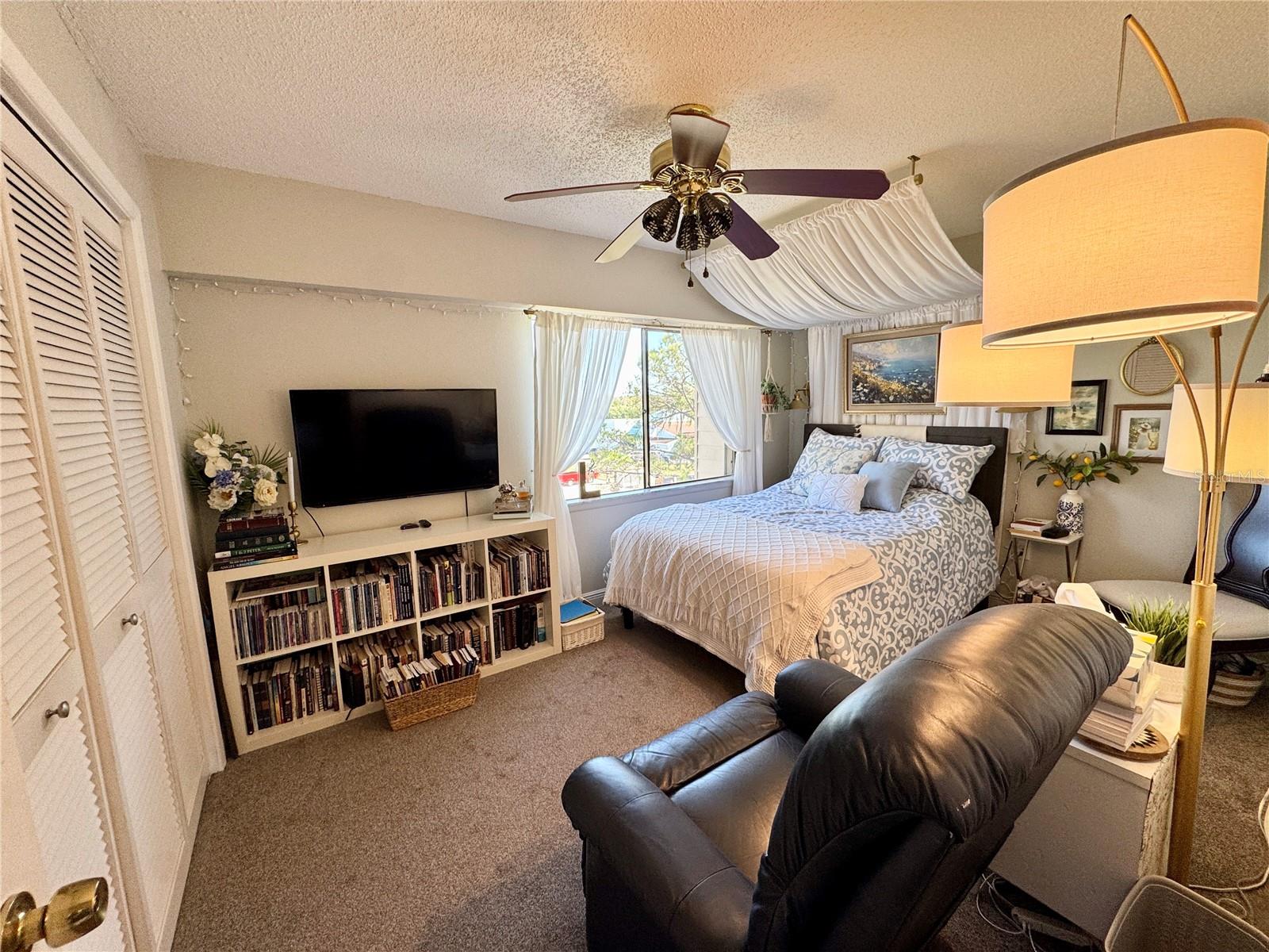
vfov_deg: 85.7
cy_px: 476
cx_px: 634
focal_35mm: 14
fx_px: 513
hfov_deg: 102.1
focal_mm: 2.22
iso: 125
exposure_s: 1/120
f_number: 2.2
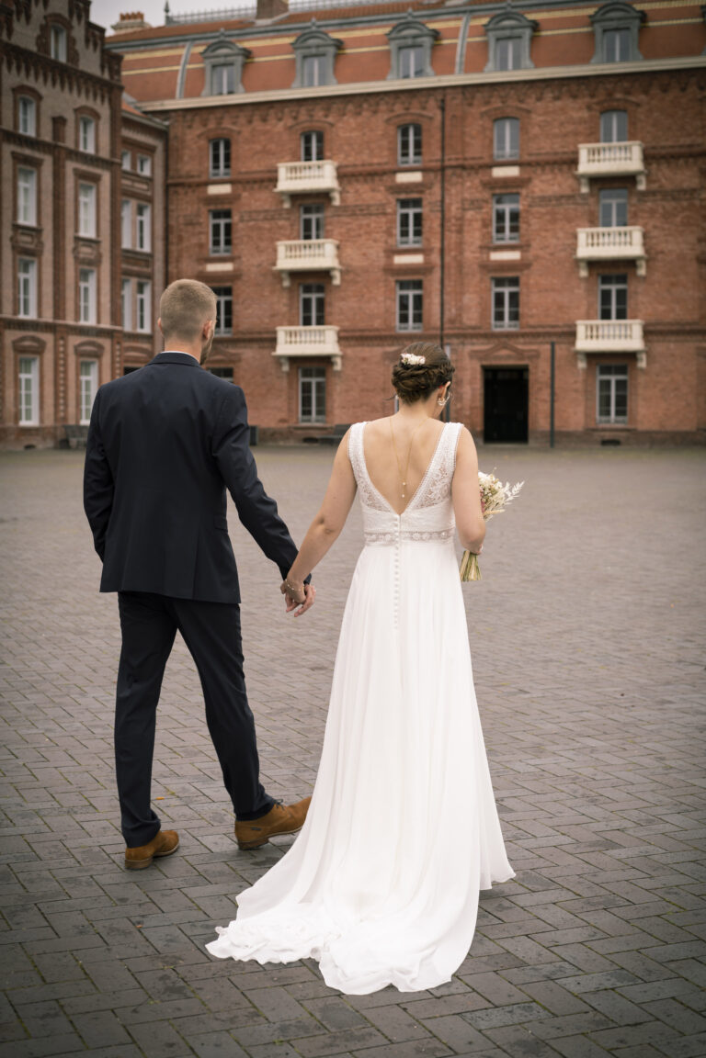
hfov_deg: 27.0
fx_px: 1471
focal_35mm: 50
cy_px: 529
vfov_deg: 39.6
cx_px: 353
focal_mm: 50
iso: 100
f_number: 4
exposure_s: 1/125
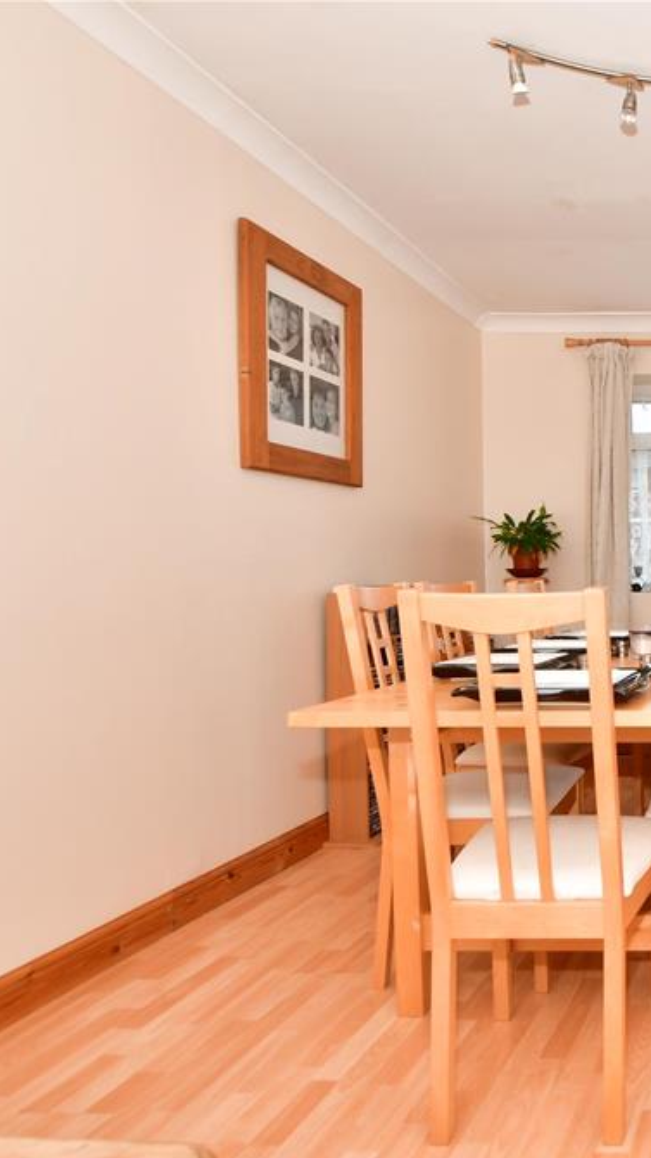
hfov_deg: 35.1
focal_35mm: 24
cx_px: 822
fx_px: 736
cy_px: 588
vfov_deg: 76.3
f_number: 7.1
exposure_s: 1/30
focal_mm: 10
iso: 400
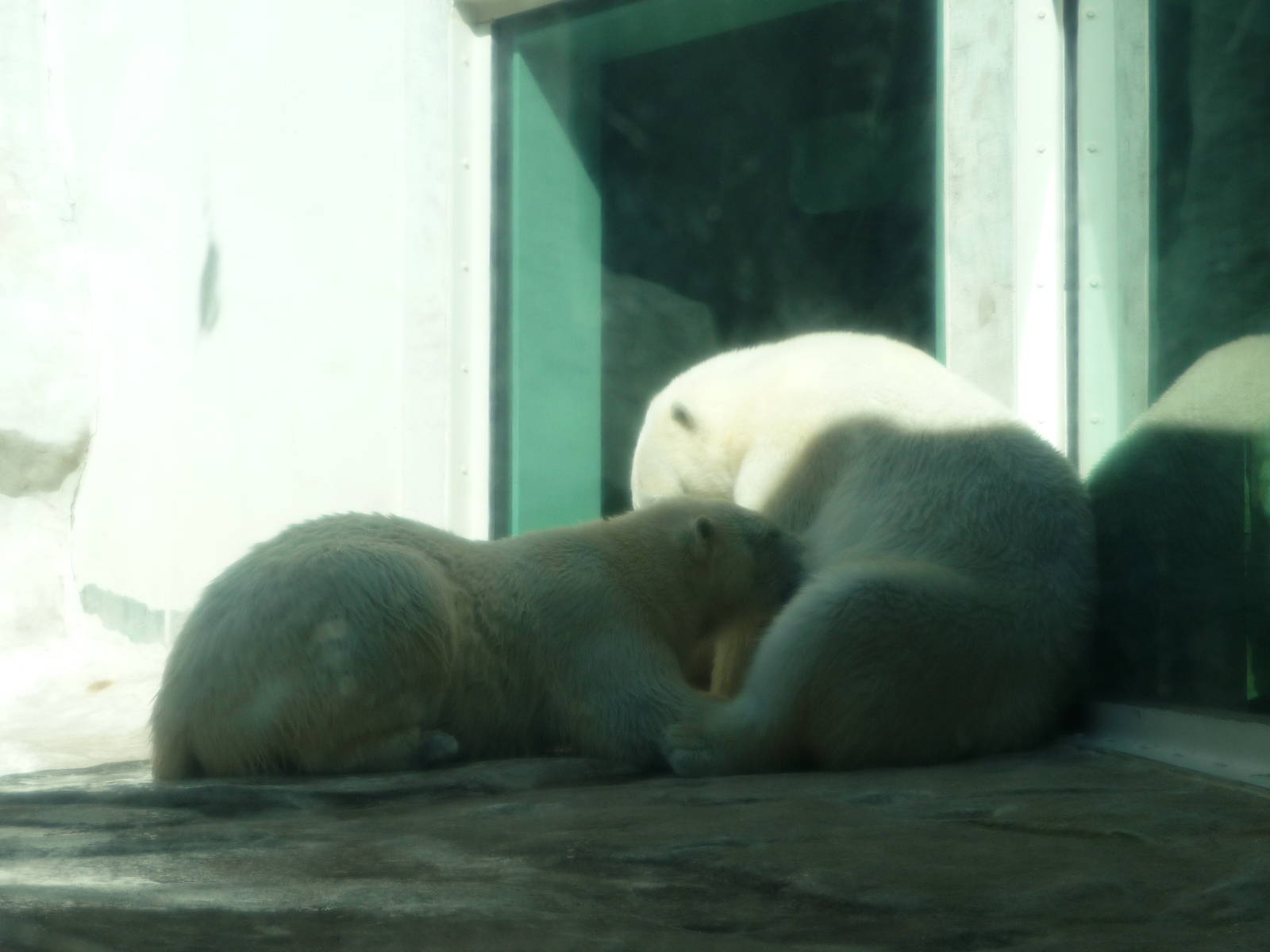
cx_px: 635
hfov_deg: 31.2
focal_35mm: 62
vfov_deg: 23.7
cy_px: 476
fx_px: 2275
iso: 100
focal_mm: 10.5
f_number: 4.5
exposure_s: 1/400
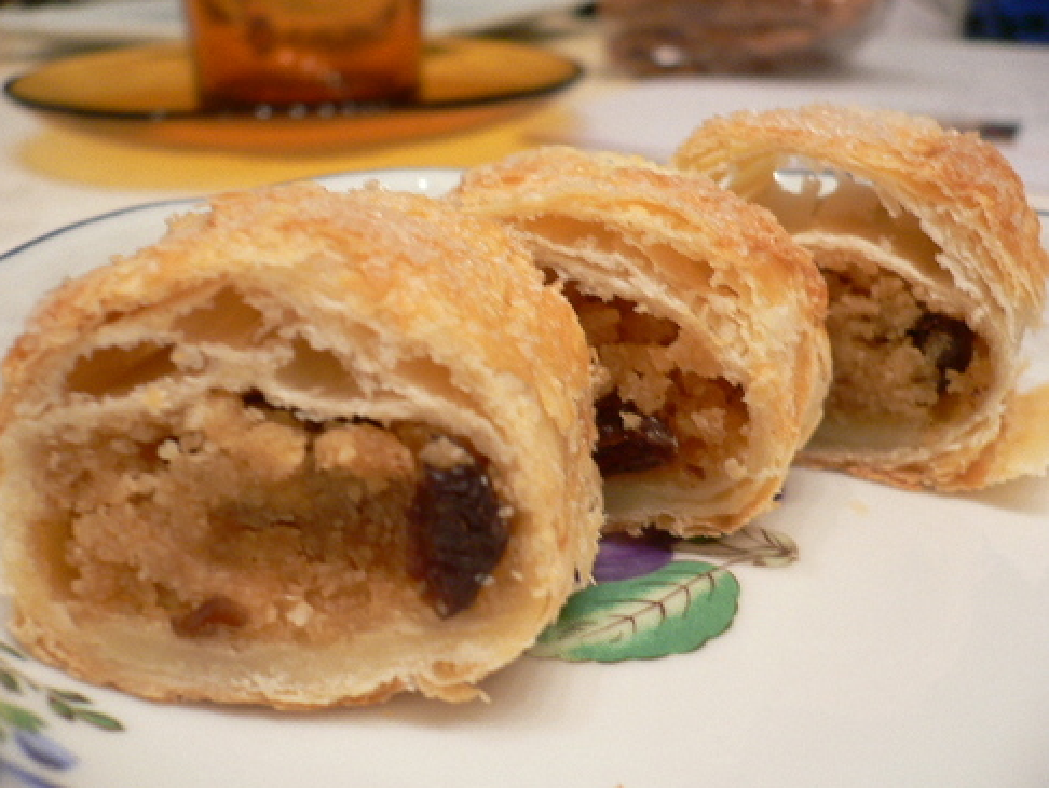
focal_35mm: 36
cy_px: 392
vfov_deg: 39.7
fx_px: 1091
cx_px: 512
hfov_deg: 51.3
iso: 150
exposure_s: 1/13
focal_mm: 5.8
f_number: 2.8
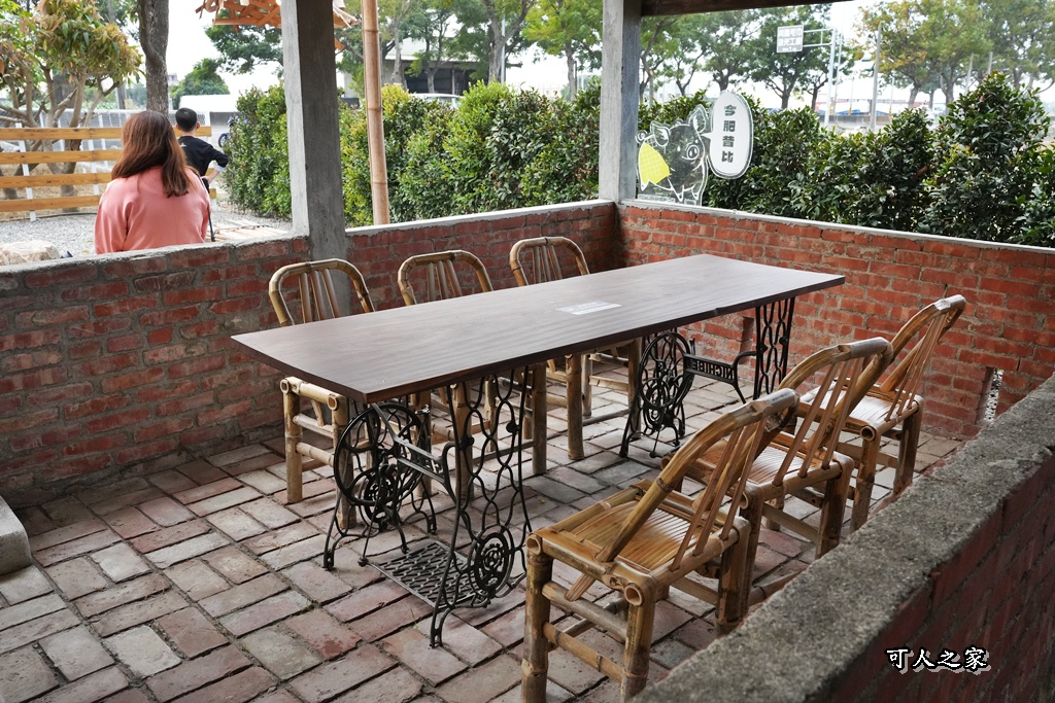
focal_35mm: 30
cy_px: 352
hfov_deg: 62.3
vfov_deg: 43.9
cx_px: 528
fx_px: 873
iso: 3200
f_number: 8
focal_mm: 29.8
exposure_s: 1/800
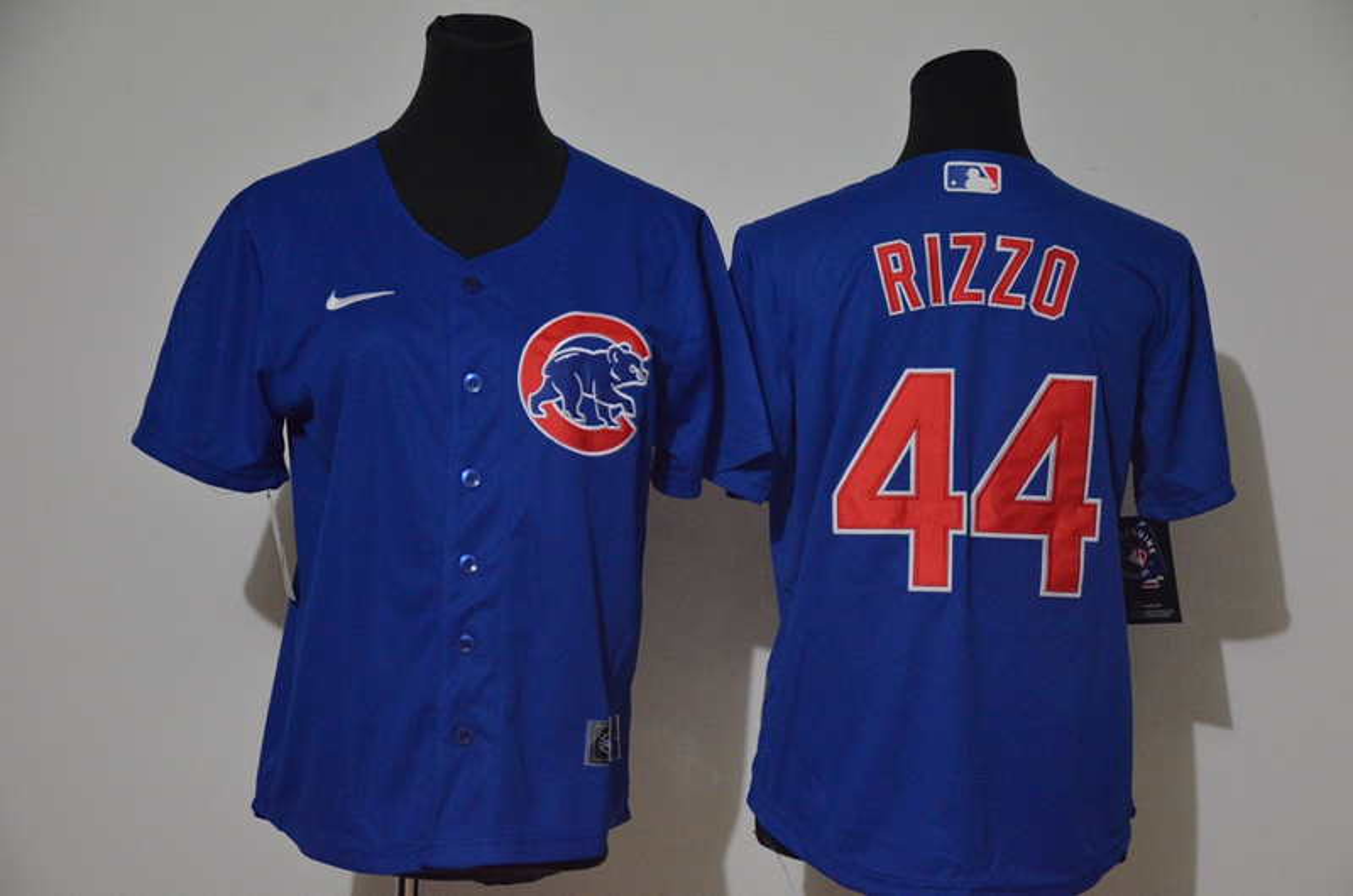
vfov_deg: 16.2
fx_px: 3151
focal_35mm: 84
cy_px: 448
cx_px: 676
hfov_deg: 24.2
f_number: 4.8
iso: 4000
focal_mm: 56
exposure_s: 1/20
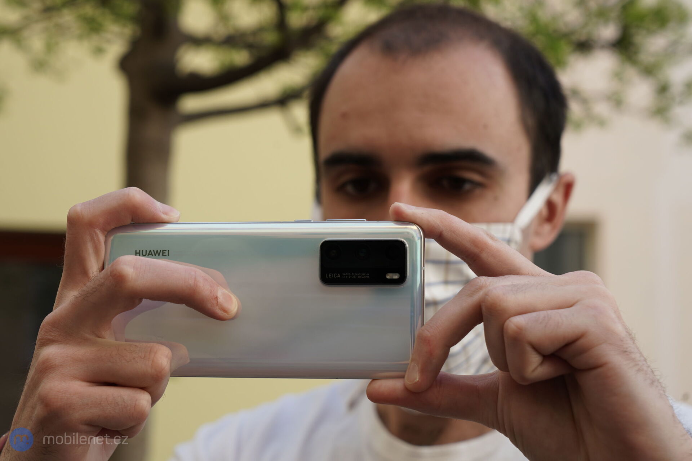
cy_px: 230
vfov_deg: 19.5
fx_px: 1345
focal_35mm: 70
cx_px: 346
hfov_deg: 28.8
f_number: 7.1
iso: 200
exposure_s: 1/125
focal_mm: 70
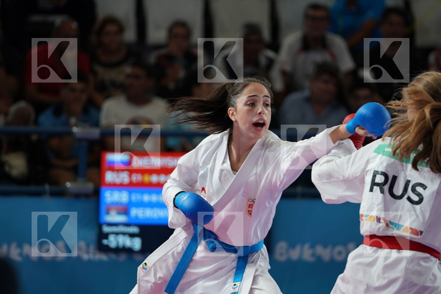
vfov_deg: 4.9
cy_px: 147
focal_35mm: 279
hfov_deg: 7.4
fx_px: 3417
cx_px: 220
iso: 1000
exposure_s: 1/1000
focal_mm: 186
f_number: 2.8
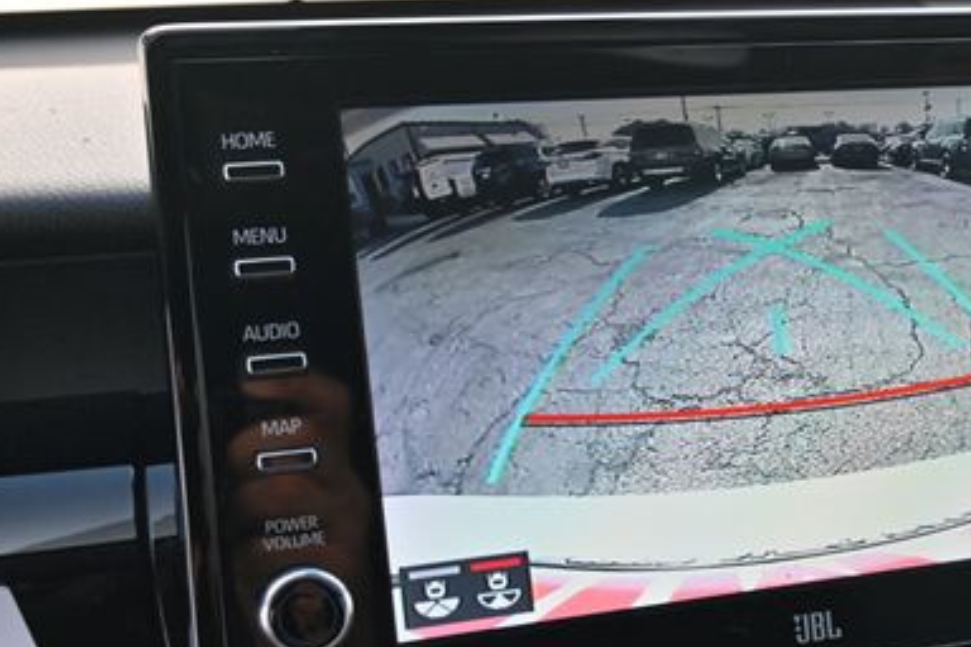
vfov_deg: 24.0
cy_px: 427
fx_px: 1517
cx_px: 713
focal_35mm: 56
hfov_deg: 34.8
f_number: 4
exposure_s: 1/250
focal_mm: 22.5
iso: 320
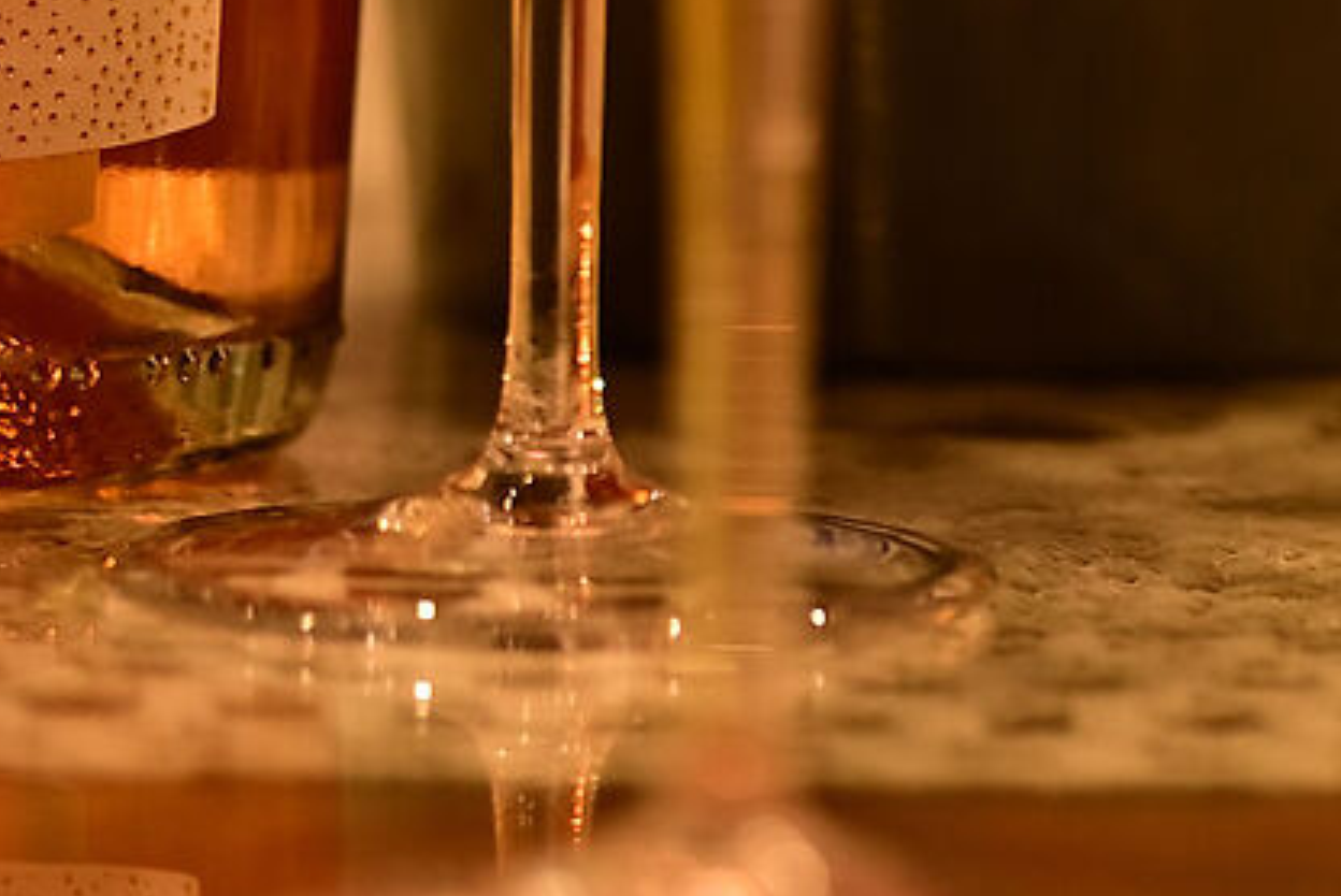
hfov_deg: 4.2
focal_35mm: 490
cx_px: 1805
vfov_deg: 2.8
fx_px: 18265
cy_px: -951
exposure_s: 1/60
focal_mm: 85
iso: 400
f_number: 2
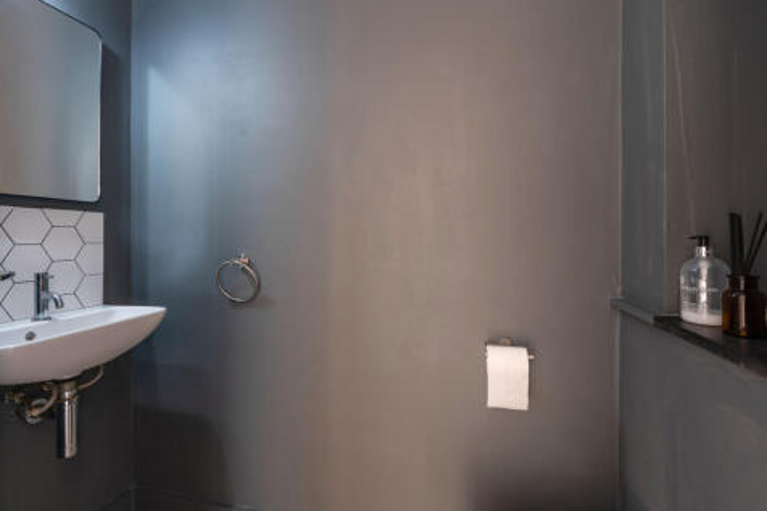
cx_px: 384
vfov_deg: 73.7
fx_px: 341
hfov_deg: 96.8
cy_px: 256
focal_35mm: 16
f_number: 8
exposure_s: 2
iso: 320
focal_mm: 16
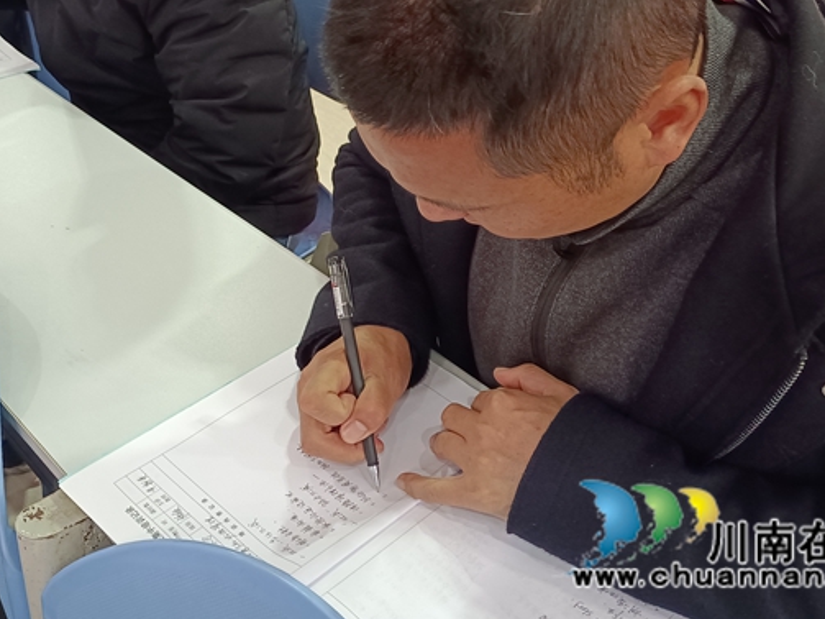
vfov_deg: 34.2
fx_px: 1001
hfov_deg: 44.8
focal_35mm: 42
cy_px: 246
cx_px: 407
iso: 1292
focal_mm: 4.71
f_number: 1.79
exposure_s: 1/25
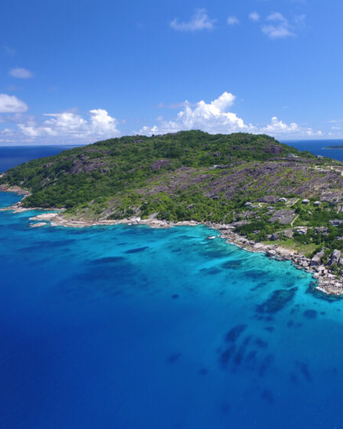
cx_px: 276
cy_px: 216
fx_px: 343
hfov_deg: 49.9
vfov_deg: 64.1
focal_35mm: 27
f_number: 2.8
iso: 100
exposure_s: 1/323
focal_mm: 3.61
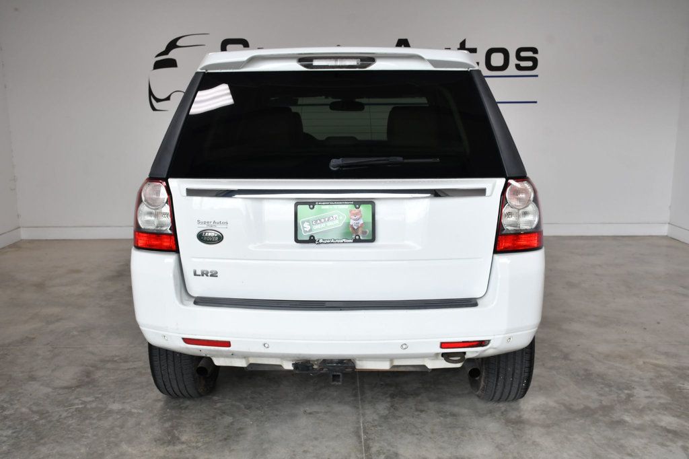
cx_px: 344
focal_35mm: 36
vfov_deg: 36.8
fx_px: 689
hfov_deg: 53.1
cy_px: 230
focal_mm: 24
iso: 400
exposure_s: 1/250
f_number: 8
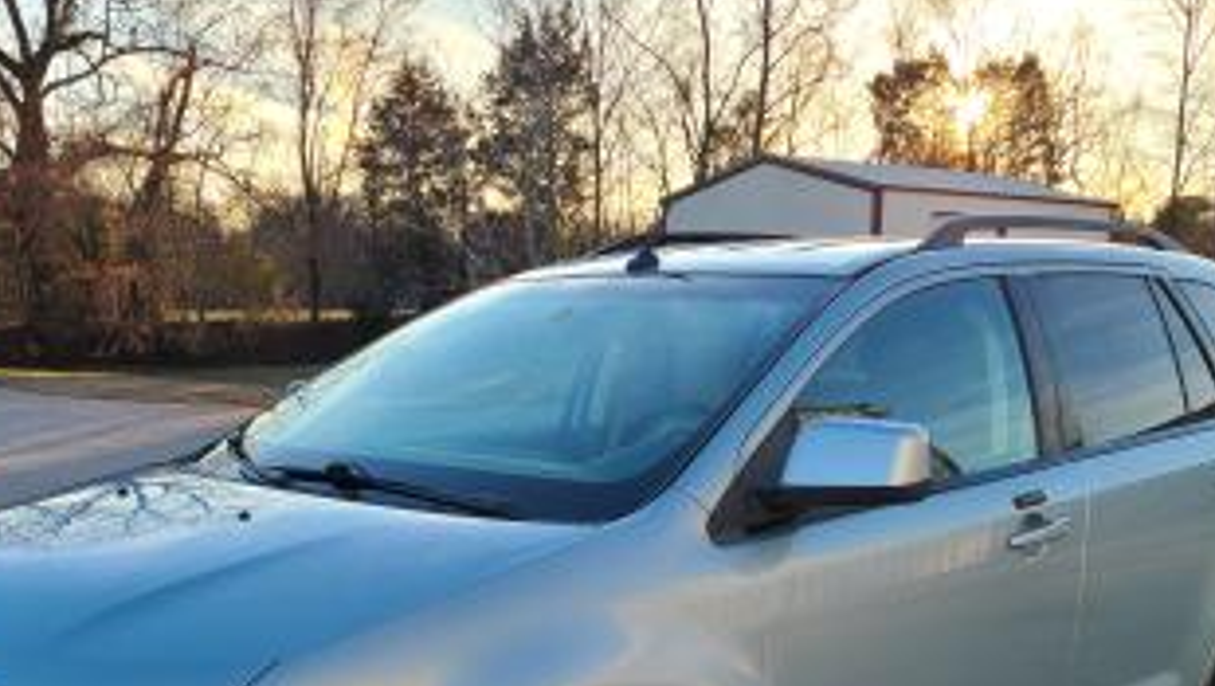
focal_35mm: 46
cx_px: 619
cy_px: 686
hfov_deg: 44.5
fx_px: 1483
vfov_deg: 24.8
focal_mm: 5.4
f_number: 1.8
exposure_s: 1/443
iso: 40
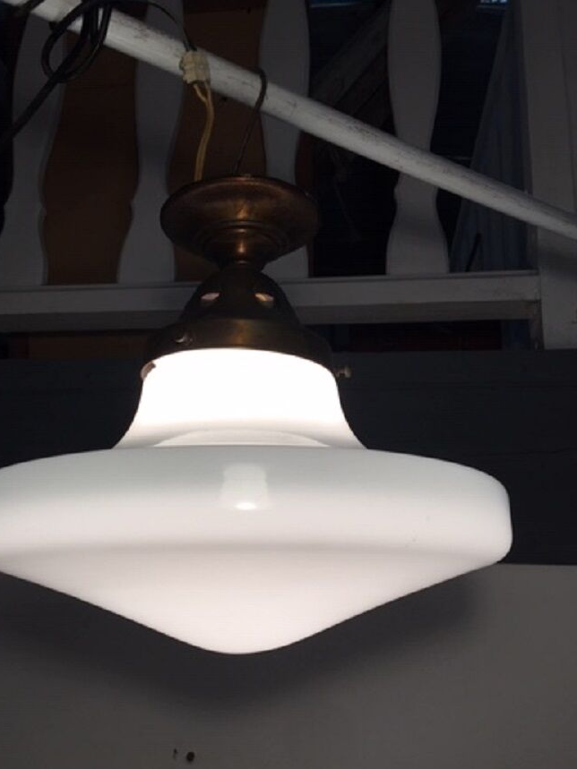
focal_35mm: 36
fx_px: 800
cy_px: 420
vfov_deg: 51.3
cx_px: 262
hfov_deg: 39.6
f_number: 2.2
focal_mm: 4.15
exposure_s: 1/100
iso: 40
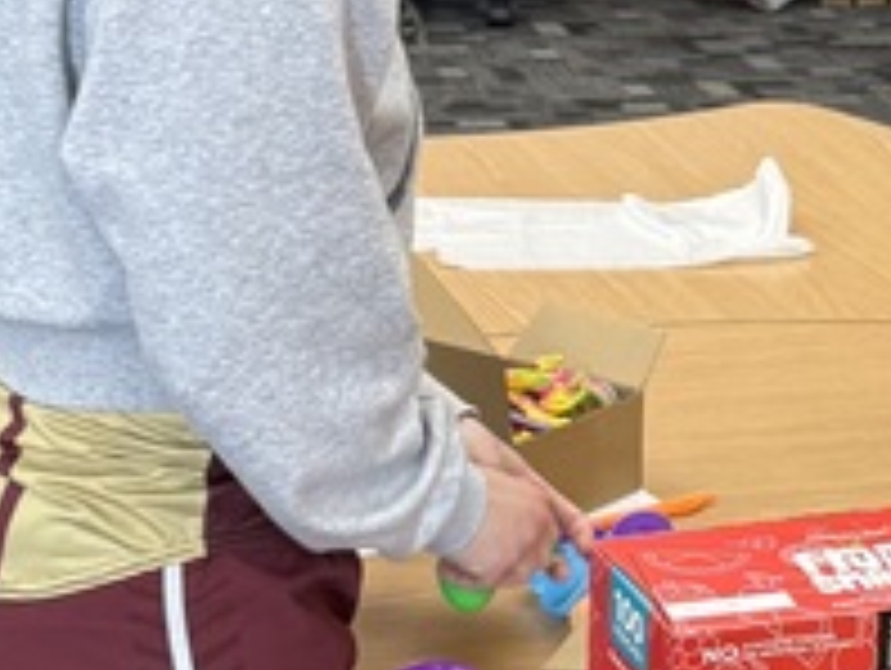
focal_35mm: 124
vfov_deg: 12.0
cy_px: 414
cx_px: 1332
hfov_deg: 14.8
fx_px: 3196
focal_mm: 6.76
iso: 160
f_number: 1.78
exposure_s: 1/60
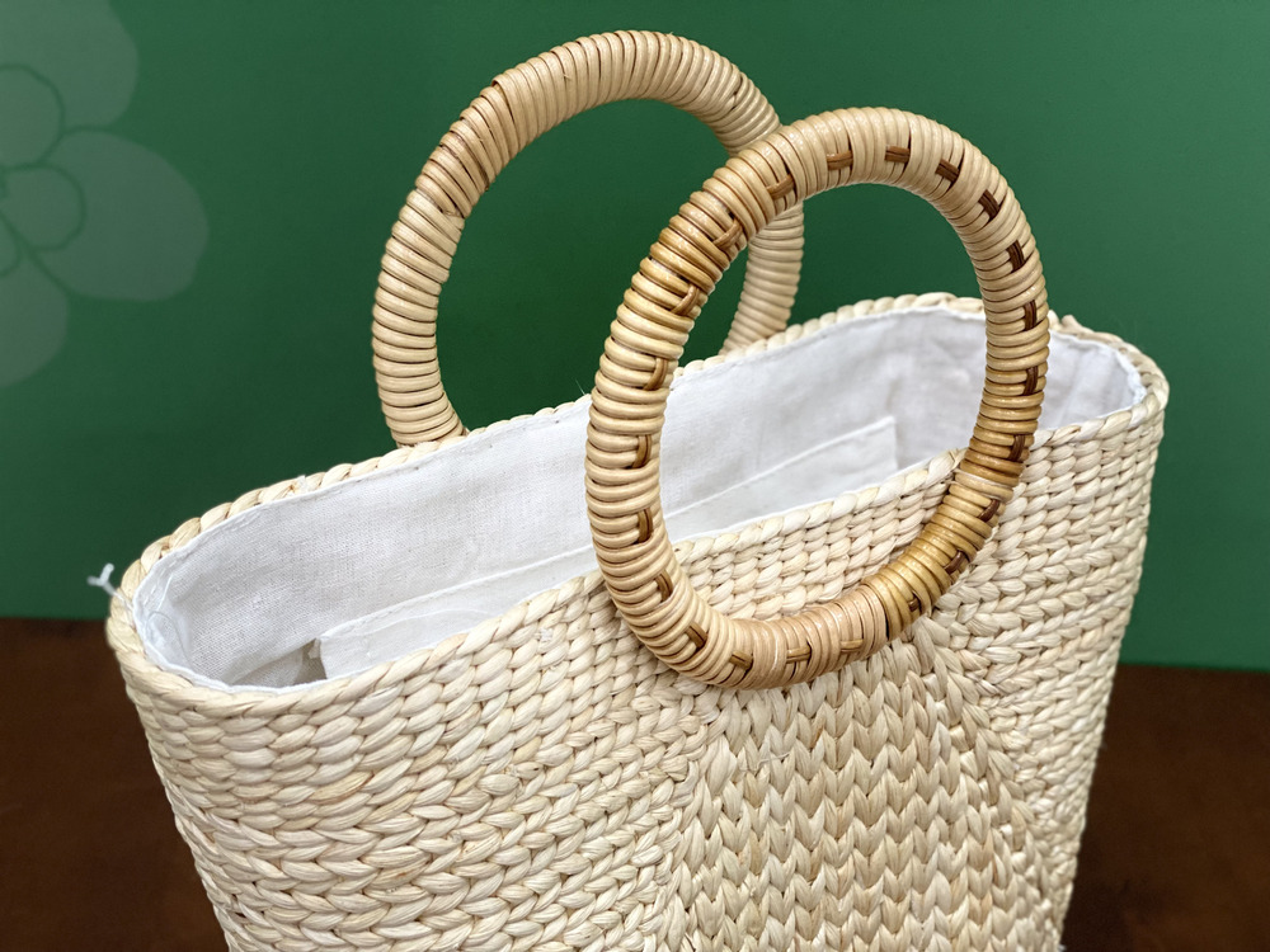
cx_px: 635
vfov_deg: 28.0
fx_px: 1908
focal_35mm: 52
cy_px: 476
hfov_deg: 36.8
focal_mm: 6
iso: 250
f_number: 2
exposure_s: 1/40
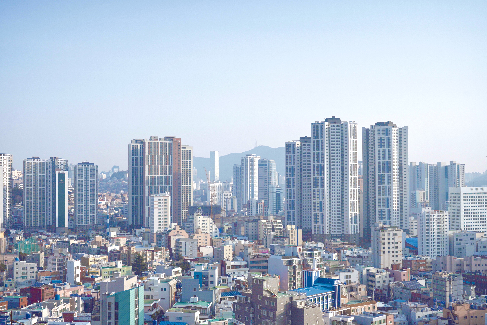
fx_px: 649
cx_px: 244
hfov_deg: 41.1
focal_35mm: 48
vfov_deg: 28.1
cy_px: 162
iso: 1600
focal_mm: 48
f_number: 5.6
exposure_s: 1/6400
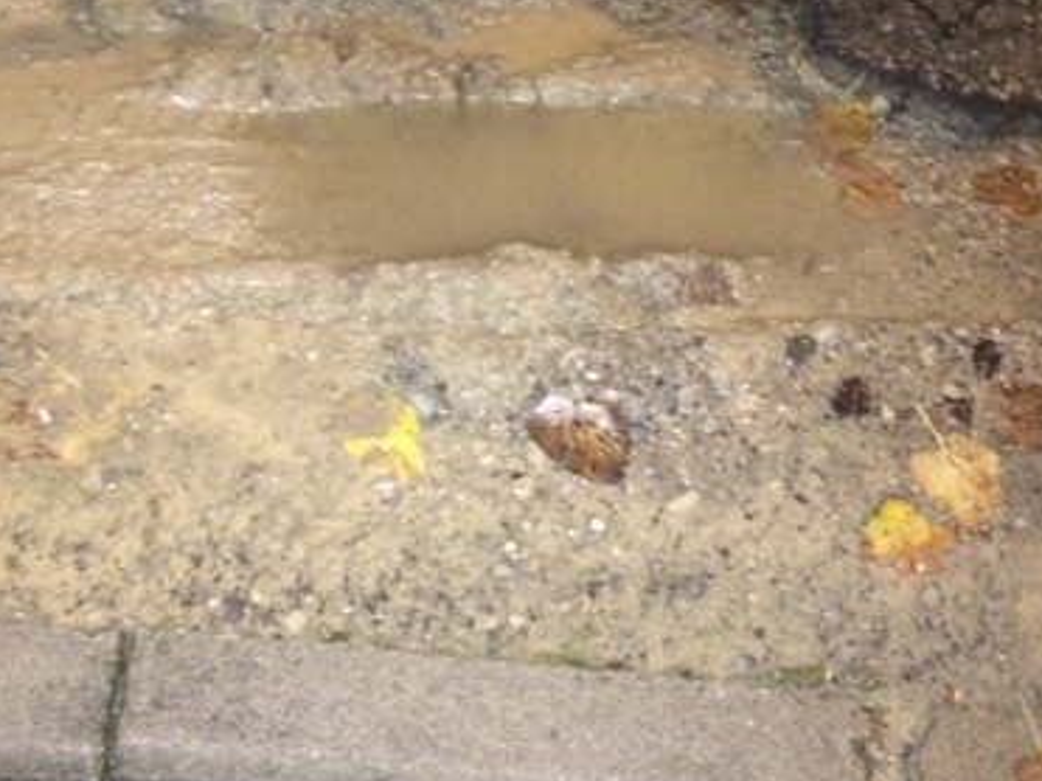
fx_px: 1505
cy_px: 253
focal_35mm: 50
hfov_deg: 38.2
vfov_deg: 28.9
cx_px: 483
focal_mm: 4.15
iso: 800
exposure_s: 1/17
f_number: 2.2
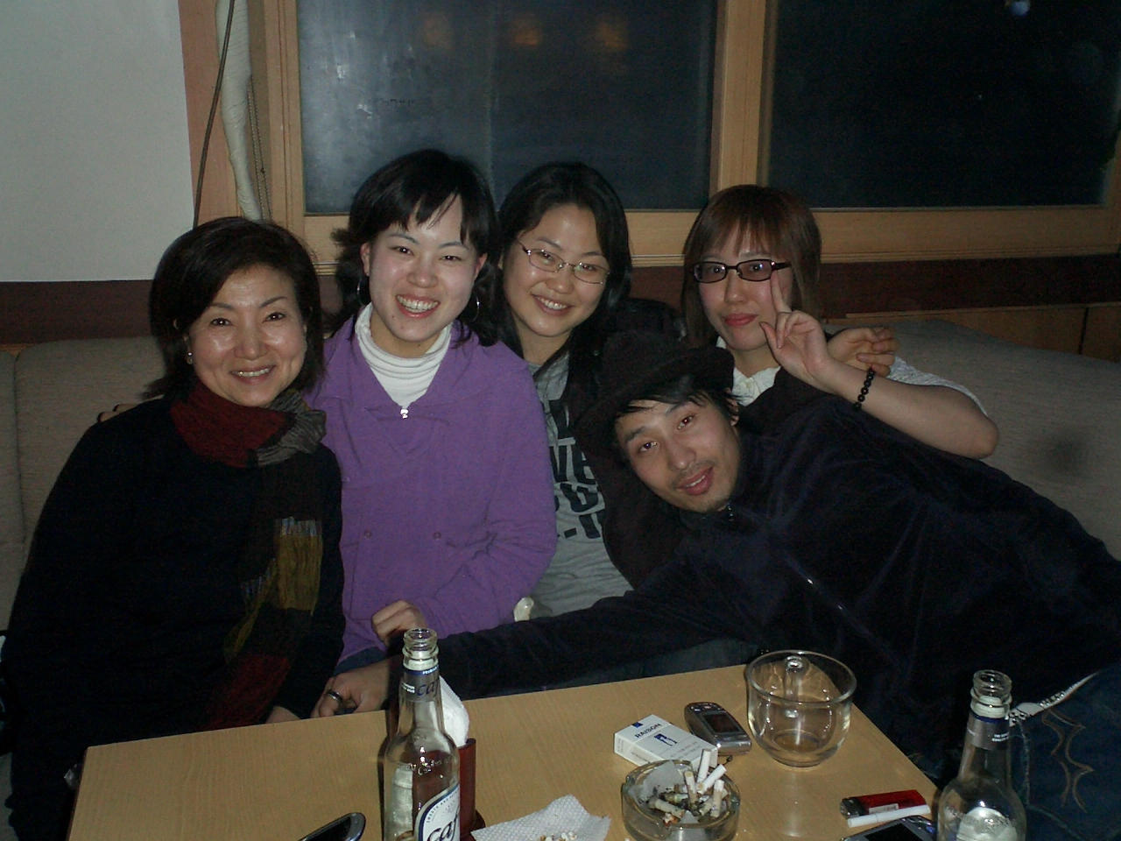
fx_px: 1198
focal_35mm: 37
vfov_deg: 38.7
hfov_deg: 50.1
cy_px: 420
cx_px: 560
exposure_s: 1/40
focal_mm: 5.6
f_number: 3.5
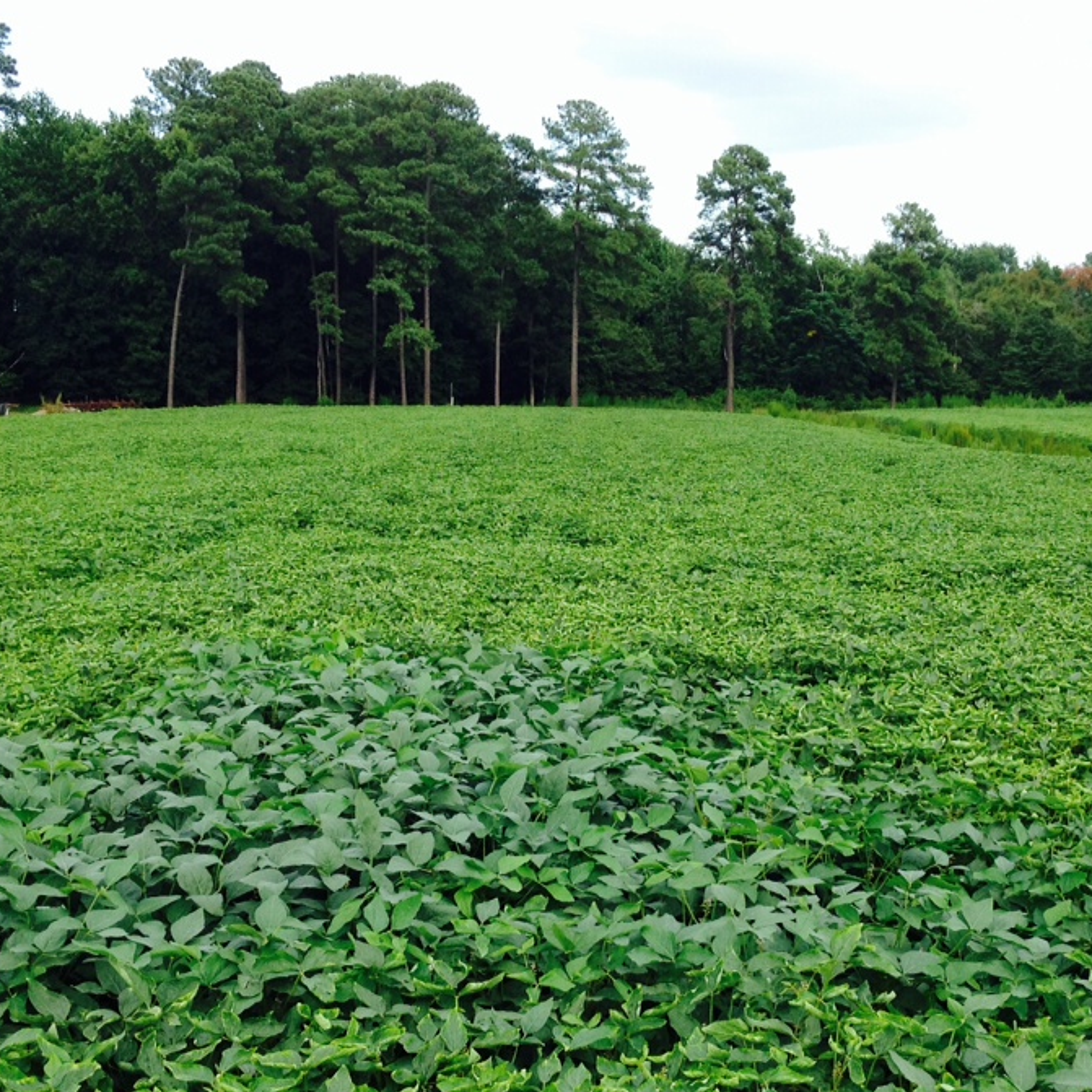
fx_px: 2106
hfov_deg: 29.0
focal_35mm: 59
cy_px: 742
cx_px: 630
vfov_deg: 28.8
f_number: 2.4
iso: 50
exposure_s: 1/336
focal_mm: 4.28
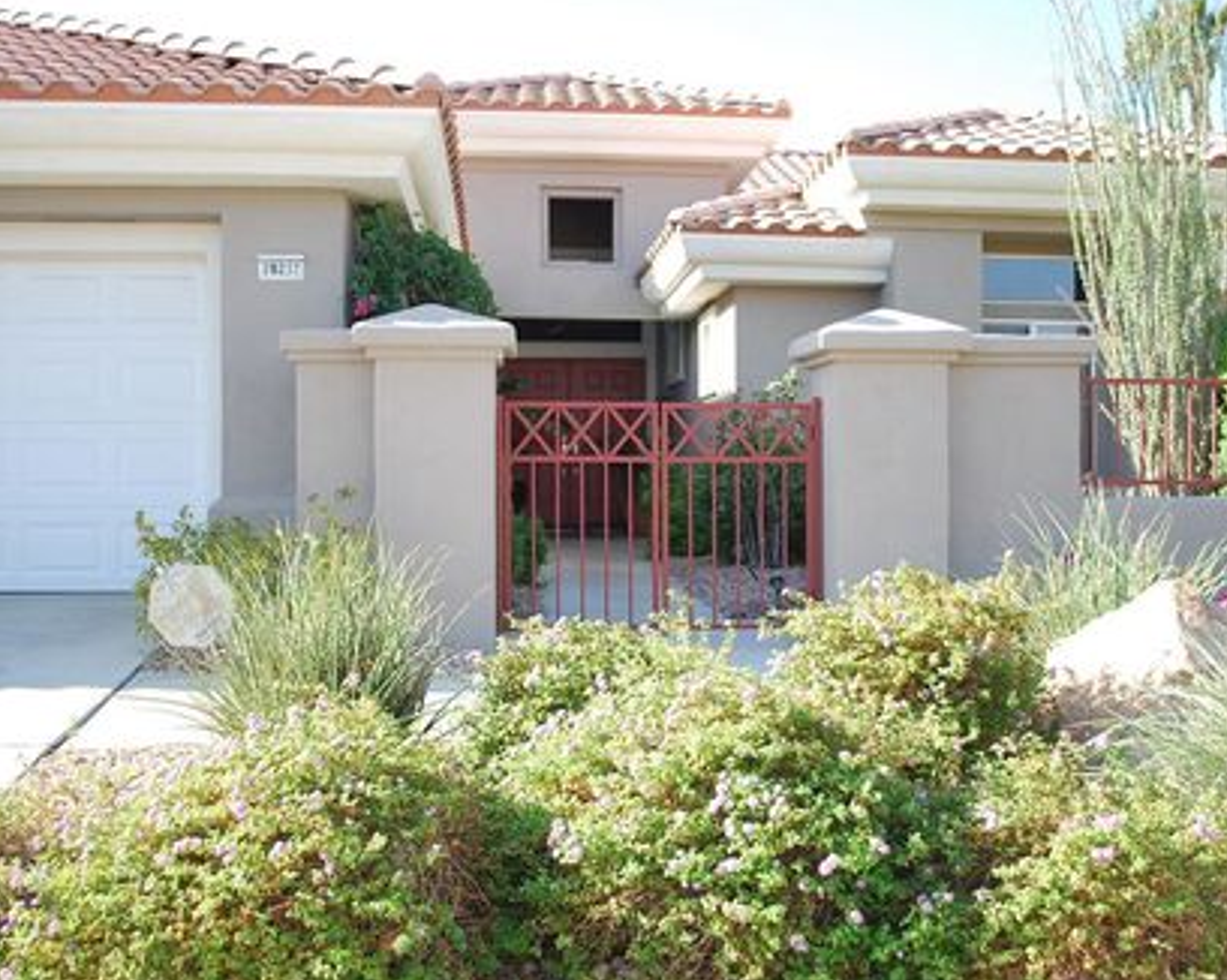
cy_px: 490
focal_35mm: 38
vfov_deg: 39.1
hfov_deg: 47.9
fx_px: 1379
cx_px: 647
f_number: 6.3
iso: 100
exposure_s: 1/160
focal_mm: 22
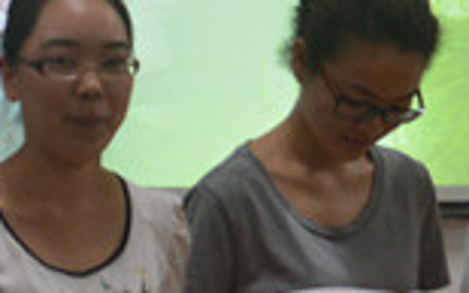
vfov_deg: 8.0
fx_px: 2020
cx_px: 148
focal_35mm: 158
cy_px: -246
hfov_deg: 13.2
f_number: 3.8
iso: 400
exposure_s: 1/50
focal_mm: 20
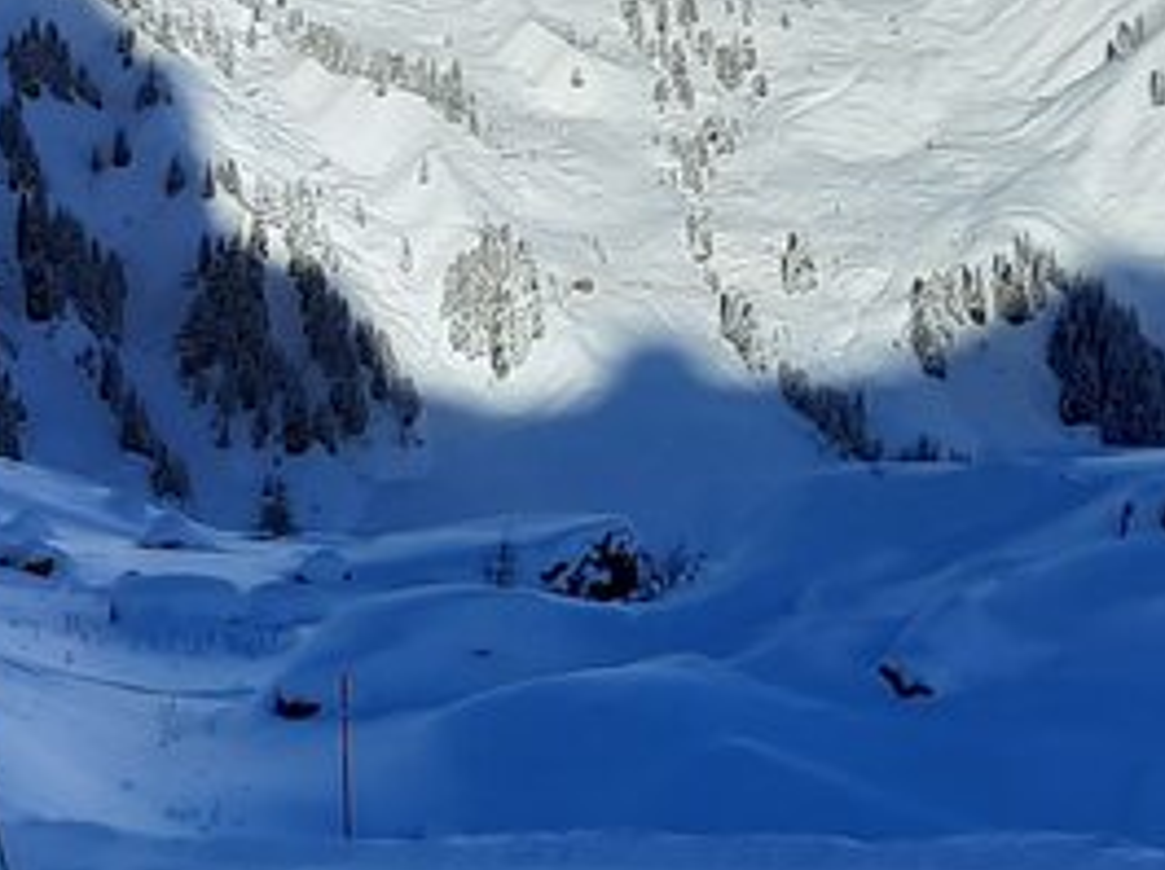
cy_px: -158
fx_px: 4336
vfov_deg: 11.3
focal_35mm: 129
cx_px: -794
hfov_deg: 13.9
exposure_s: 1/1783
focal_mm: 4.6
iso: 32
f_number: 2
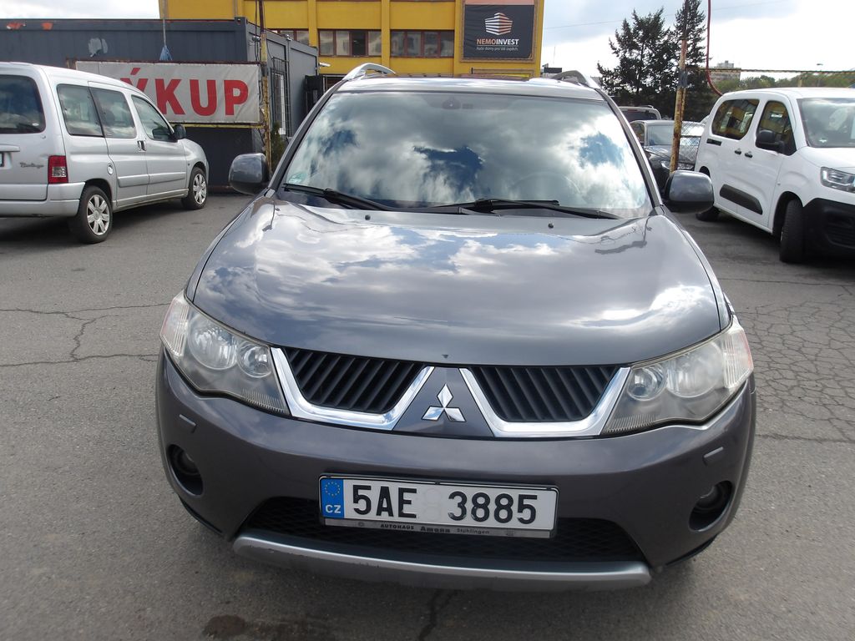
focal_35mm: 27
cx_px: 428
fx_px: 667
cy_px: 320
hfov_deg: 65.3
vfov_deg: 51.4
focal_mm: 4.9
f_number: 3
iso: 100
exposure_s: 1/795
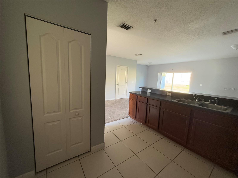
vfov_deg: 85.7
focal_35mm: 14
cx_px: 119
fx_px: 96
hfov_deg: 102.1
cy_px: 89
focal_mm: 2.22
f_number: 2.2
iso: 320
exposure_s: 1/79
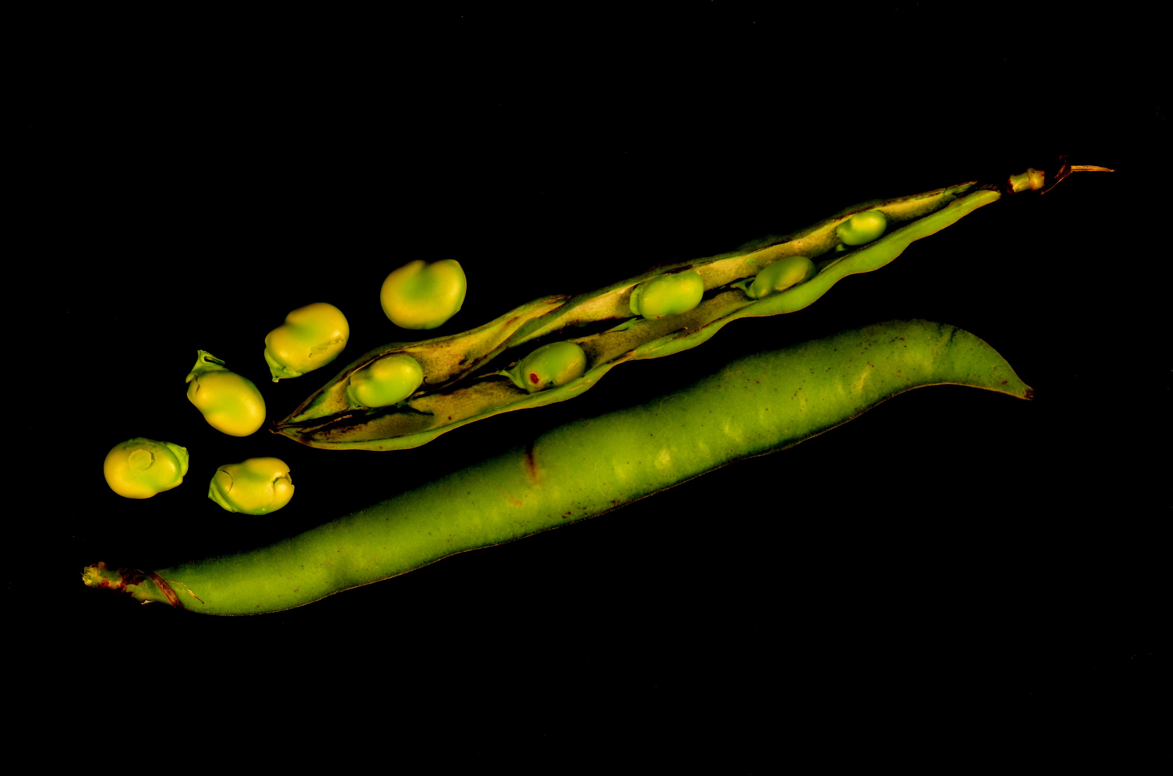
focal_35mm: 128
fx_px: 4145
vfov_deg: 10.7
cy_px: 388
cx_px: 586
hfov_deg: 16.1
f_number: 14
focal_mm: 85
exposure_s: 1/2
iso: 100
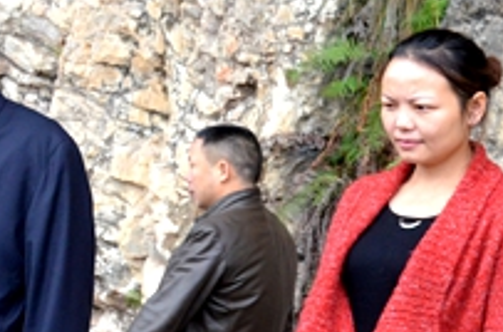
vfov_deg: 11.2
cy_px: 116
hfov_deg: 16.0
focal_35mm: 122
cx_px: -136
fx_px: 1699
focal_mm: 30
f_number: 9
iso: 2000
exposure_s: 1/320
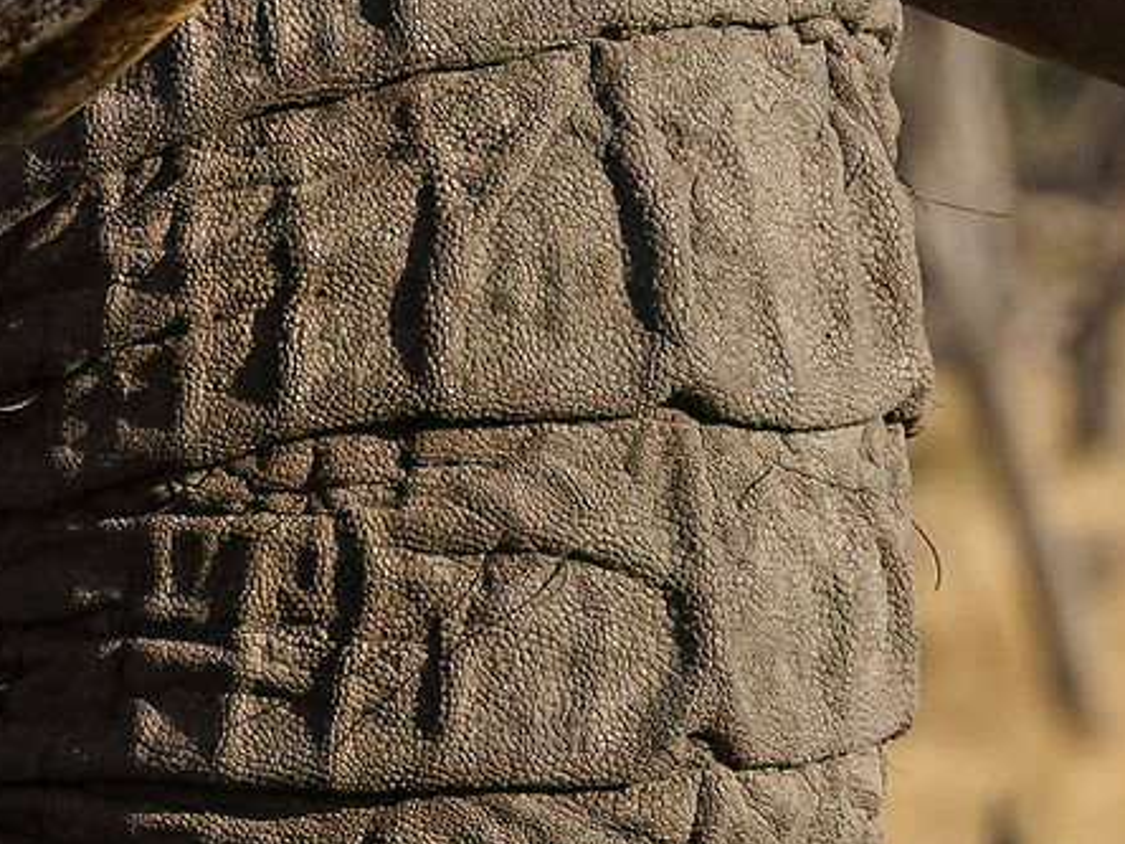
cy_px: -667
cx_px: -18
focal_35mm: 801
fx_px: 26032
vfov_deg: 1.9
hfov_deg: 2.5
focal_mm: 154
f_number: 9
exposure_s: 1/2500
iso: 1250
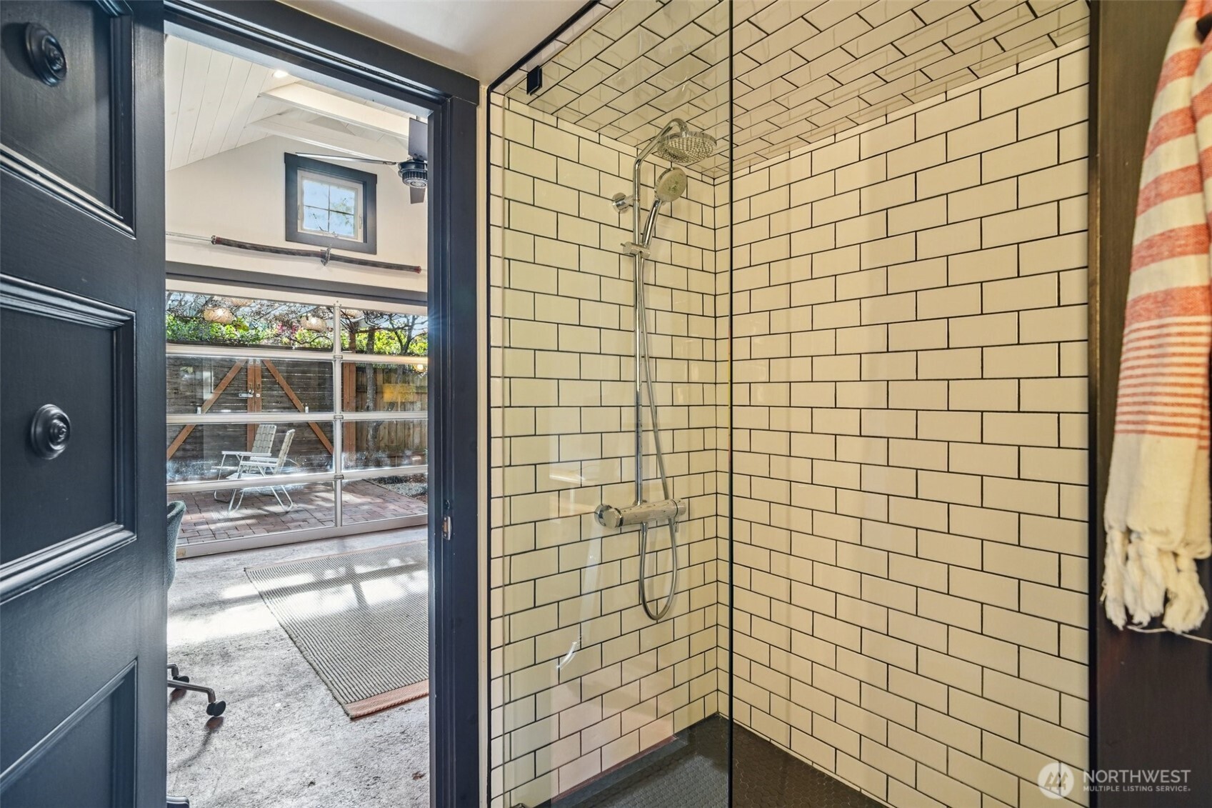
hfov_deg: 96.7
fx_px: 539
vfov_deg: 73.7
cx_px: 606
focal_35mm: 16
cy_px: 404
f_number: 8
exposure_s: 1/13
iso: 1600
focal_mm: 16
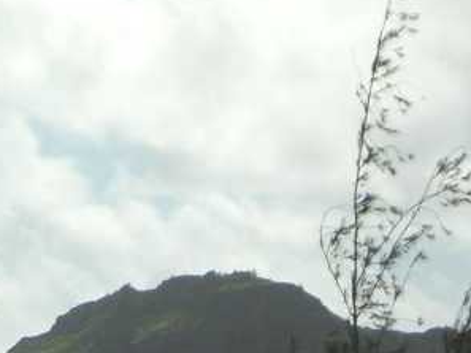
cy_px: 320
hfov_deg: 9.4
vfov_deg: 7.1
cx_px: 136
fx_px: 2859
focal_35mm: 210
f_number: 4.6
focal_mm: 13.6
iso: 50
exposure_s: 1/1279
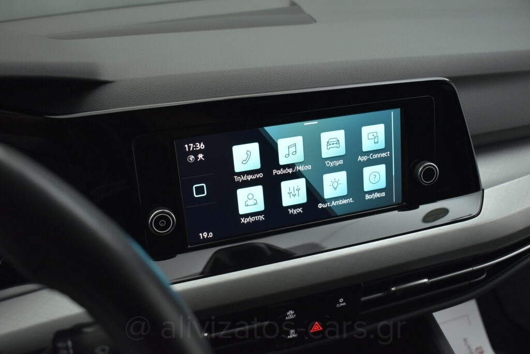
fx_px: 530
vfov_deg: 36.9
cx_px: 265
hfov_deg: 53.1
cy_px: 177
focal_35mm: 36
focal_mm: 24
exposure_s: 1/125
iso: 1600
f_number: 4
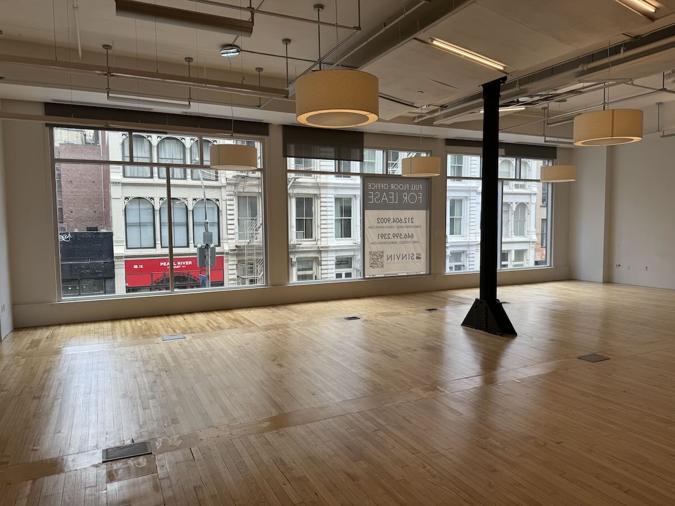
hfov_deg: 71.6
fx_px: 468
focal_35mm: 24
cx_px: 338
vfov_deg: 56.8
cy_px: 253
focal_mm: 6.76
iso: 80
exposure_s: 1/474
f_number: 1.78
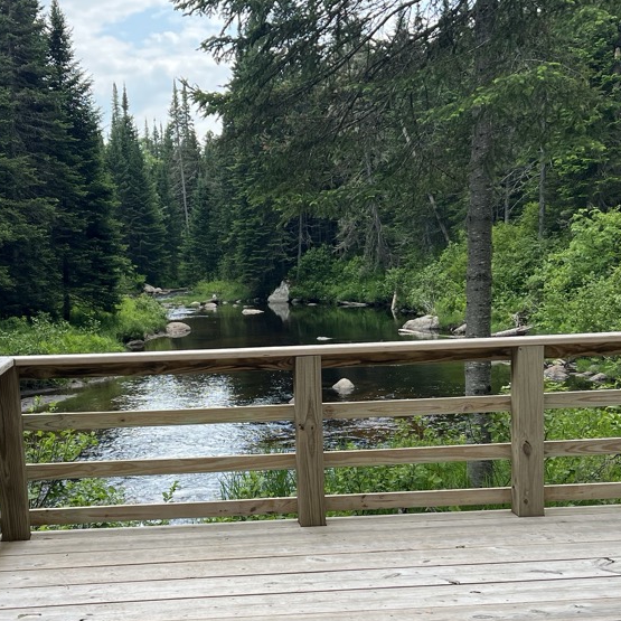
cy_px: 445
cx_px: 234
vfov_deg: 31.8
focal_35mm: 53
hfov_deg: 32.1
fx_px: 1076
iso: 50
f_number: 1.5
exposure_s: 1/1412
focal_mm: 5.7
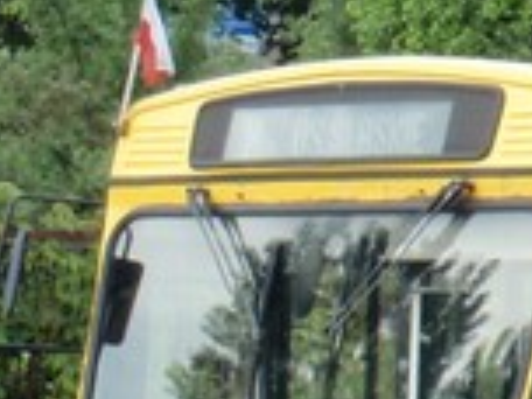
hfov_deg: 7.7
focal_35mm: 237
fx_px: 3642
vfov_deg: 6.3
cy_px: 201
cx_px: 1323
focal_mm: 7.25
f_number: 3.9
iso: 64
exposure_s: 1/160
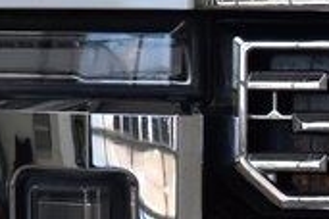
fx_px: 3582
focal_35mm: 392
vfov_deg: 3.5
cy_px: 280
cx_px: 0
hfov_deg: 5.2
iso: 500
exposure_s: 1/30
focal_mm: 70
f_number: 7.1
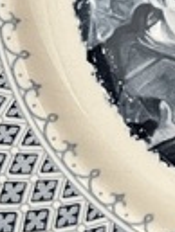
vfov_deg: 9.8
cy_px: 104
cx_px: 318
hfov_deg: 7.2
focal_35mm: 201
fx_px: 1353
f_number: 1.5
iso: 400
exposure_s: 1/60
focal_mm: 5.7
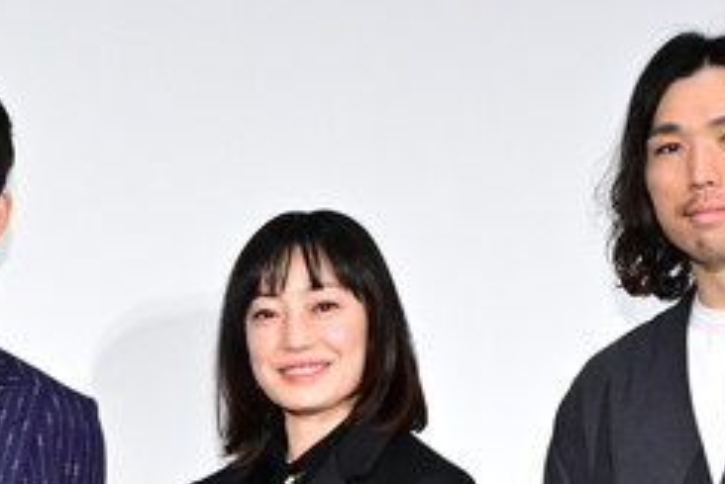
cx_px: 89
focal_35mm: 176
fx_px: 3546
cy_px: 869
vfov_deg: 7.6
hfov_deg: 11.6
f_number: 4.5
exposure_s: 1/200
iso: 1600
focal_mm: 29
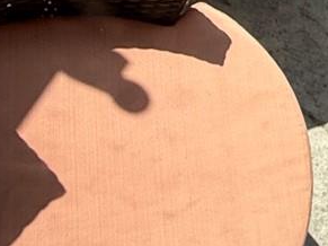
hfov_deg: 17.0
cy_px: -141
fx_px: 729
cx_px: 692
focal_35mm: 77
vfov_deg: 17.0
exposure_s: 1/510
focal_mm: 2.22
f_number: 2.2
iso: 50
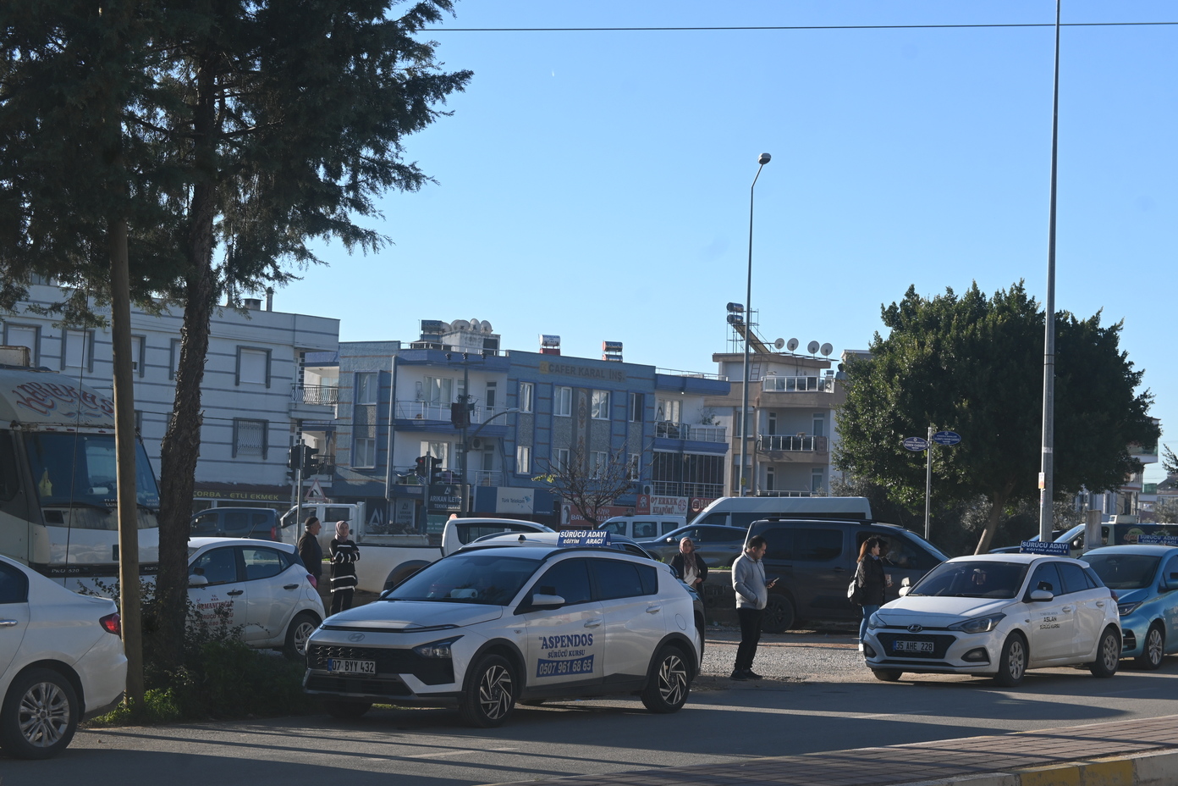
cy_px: 393
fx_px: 2454
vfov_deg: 18.2
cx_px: 589
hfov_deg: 27.0
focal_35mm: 75
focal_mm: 50
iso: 100
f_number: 8
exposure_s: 1/250
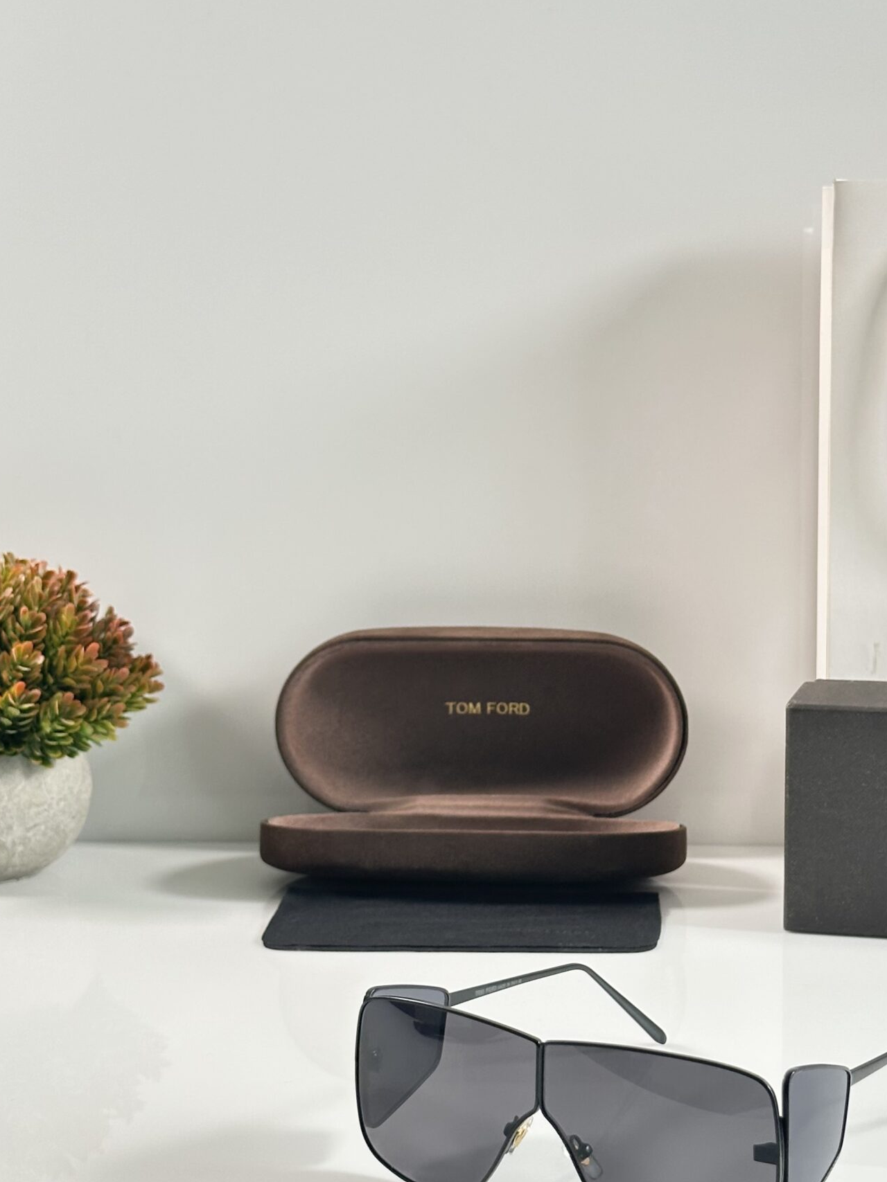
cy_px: 685
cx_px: 600
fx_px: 2460
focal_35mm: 72
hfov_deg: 20.4
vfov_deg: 27.0
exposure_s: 1/100
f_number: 1.78
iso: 125
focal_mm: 6.86
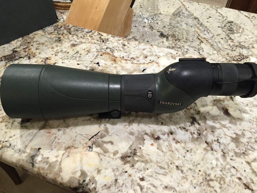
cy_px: 96
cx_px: 128
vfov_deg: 48.2
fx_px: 215
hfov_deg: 61.7
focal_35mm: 29
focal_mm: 4.15
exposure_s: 1/30
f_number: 2.2
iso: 125
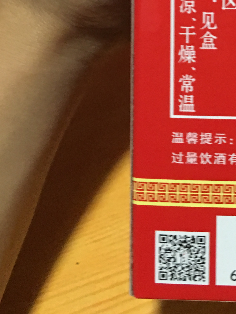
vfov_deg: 26.9
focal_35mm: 67
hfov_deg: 21.0
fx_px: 609
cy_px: -21
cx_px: 249
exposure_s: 1/8
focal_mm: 4.15
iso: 100
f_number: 2.2
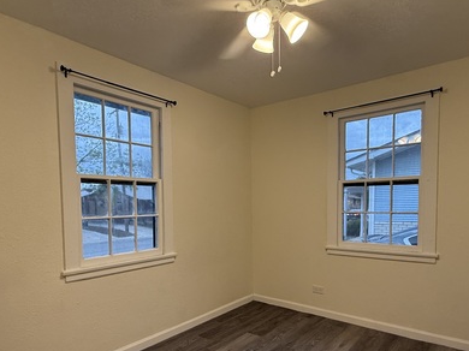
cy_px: 224
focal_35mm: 23
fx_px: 311
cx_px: 236
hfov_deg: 74.0
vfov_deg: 57.9
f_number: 2.2
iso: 250
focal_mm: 2.22
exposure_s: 1/120
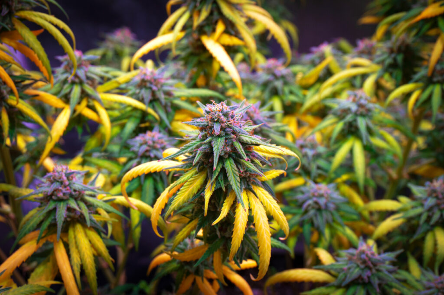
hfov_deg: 35.1
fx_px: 702
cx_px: 222
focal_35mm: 57
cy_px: 148
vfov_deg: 23.7
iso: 250
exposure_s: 1/100
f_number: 10
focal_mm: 38
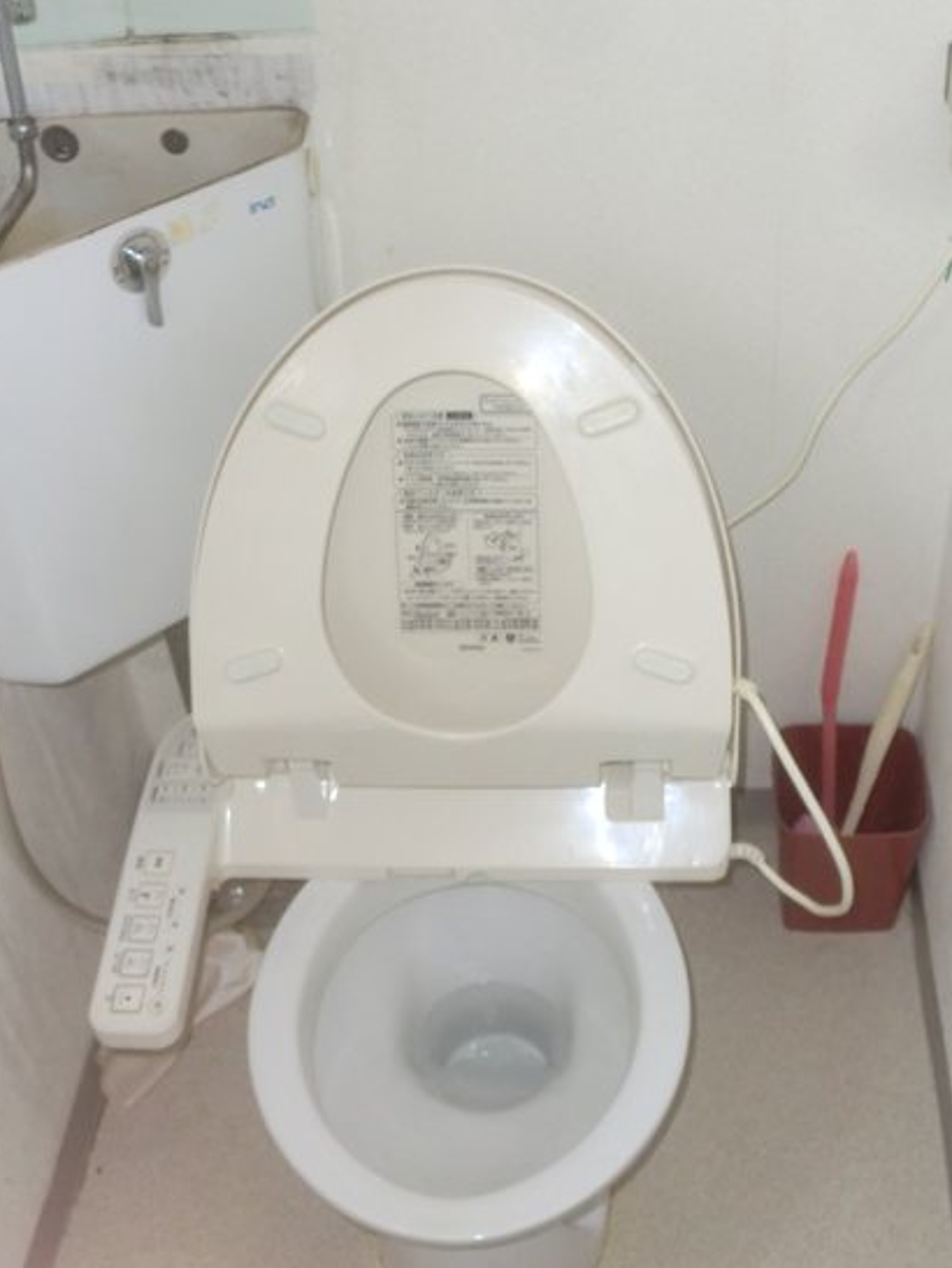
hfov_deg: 35.1
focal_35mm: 41
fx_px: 1502
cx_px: 543
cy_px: 546
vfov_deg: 45.6
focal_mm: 6.3
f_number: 3.1
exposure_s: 1/60
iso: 400
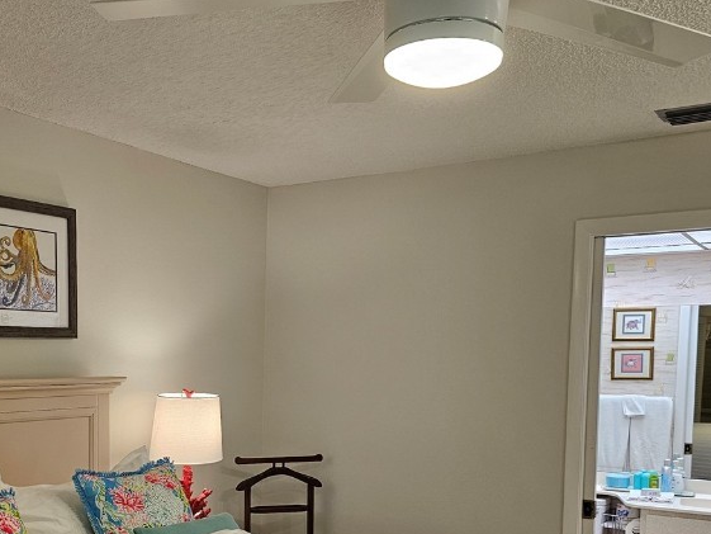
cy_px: 421
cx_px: 191
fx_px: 863
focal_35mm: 42
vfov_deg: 33.4
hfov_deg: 43.6
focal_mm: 6.3
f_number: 1.7
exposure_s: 1/120
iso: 125
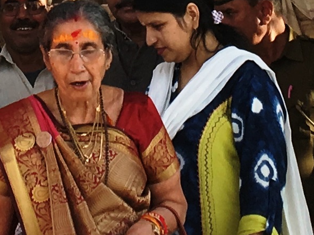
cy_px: -168
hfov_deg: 10.0
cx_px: 81
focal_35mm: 198
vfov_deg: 7.3
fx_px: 1796
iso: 25
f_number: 2.2
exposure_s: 1/353
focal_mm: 4.15
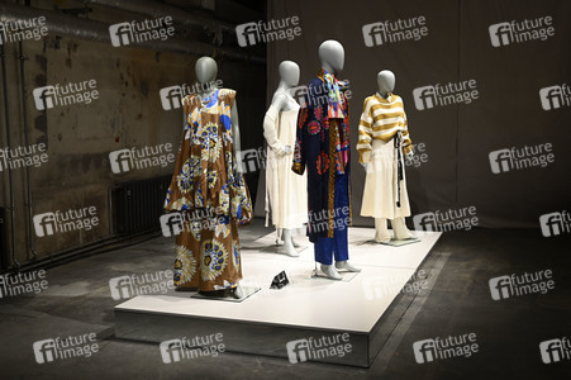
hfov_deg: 50.7
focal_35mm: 38
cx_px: 286
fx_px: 602
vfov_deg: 35.0
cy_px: 190
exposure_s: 1/100
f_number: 5.6
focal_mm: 38
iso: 1250
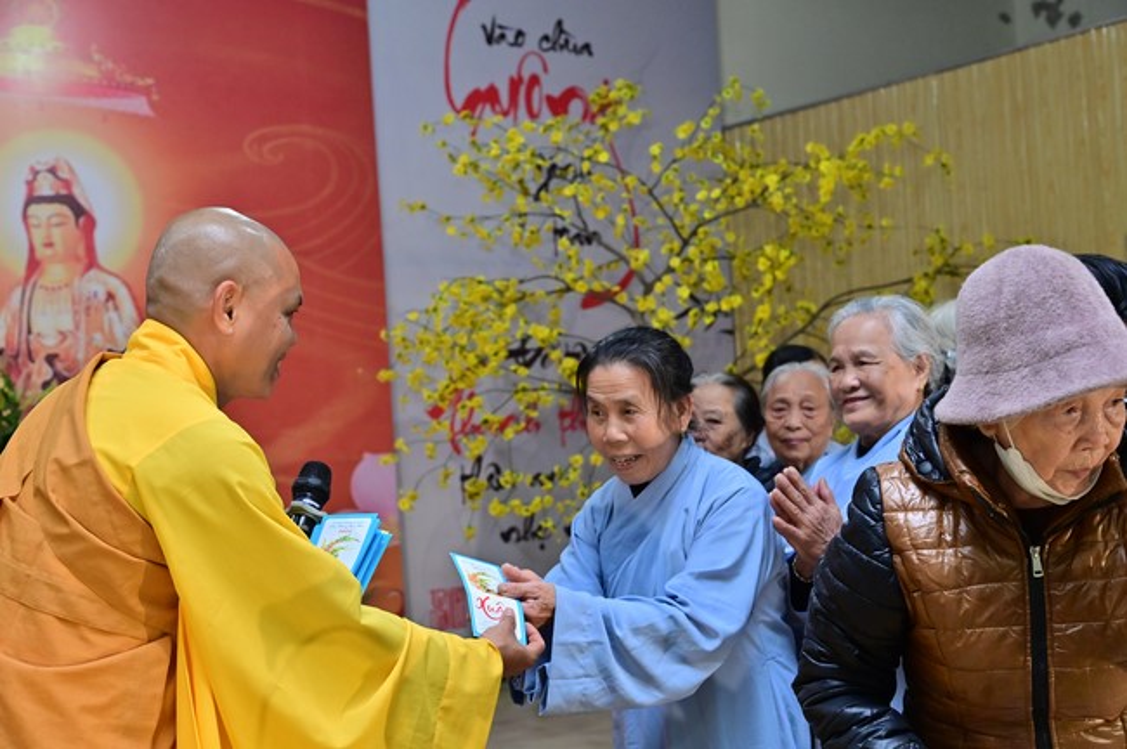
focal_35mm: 50
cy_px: 374
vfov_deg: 26.9
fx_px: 1564
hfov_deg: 39.6
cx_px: 564
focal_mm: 50
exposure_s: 1/200
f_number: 5.6
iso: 2000
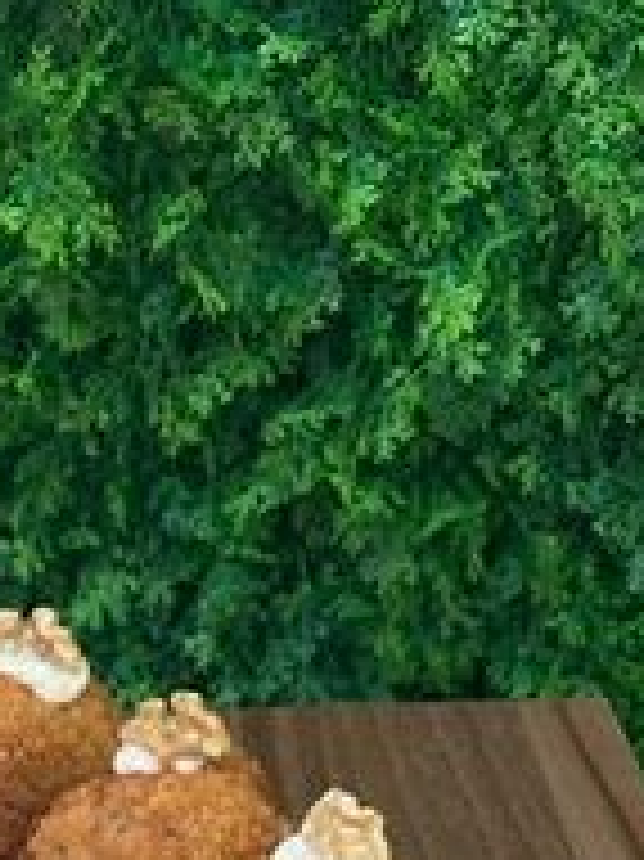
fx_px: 1440
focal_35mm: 58
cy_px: 939
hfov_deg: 24.2
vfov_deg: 30.0
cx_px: 14
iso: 500
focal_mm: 5.1
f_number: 1.6
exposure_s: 1/33
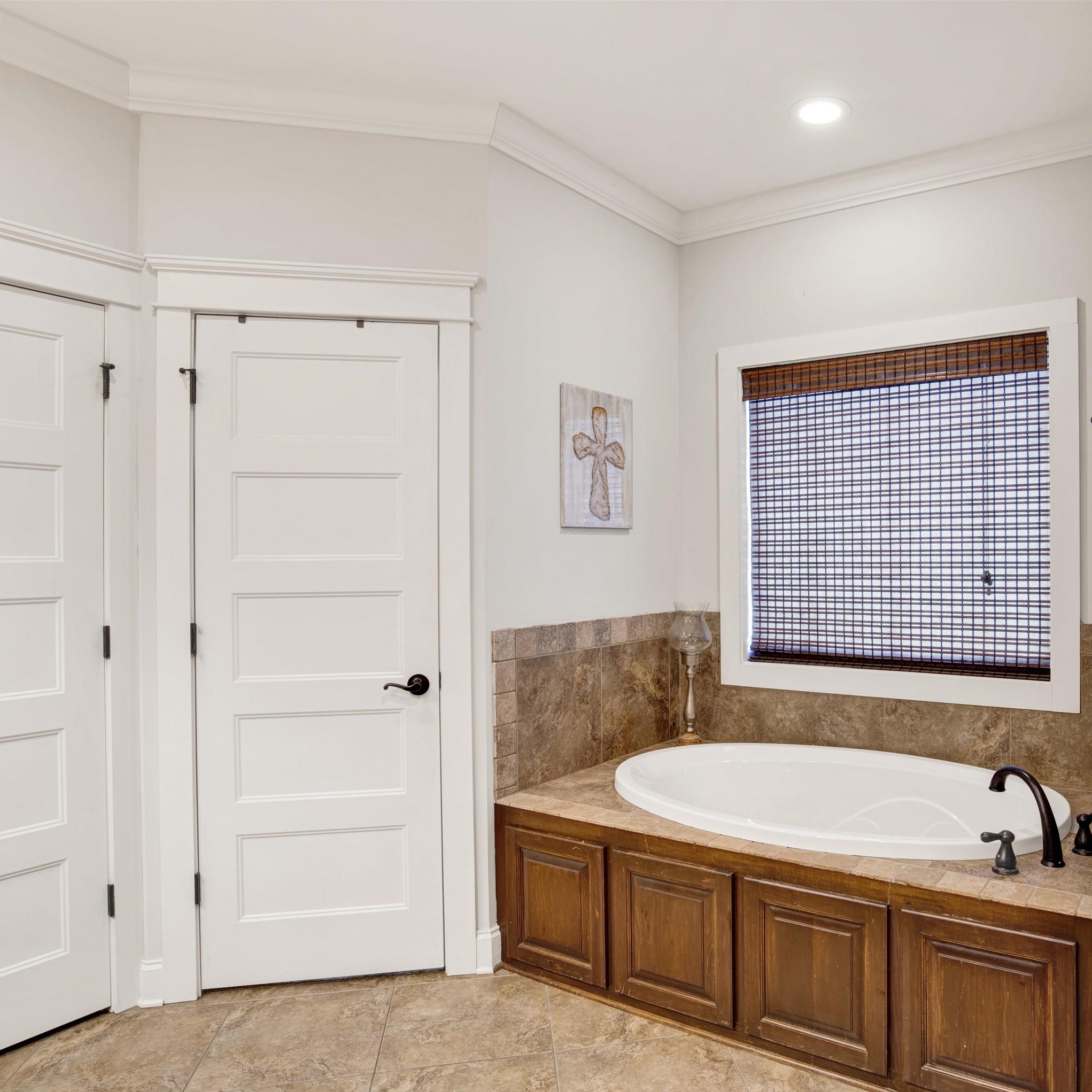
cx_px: 703
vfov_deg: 67.3
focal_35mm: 23
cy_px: 547
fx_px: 821
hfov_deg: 65.9
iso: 200
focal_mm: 18
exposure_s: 1.3
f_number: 11
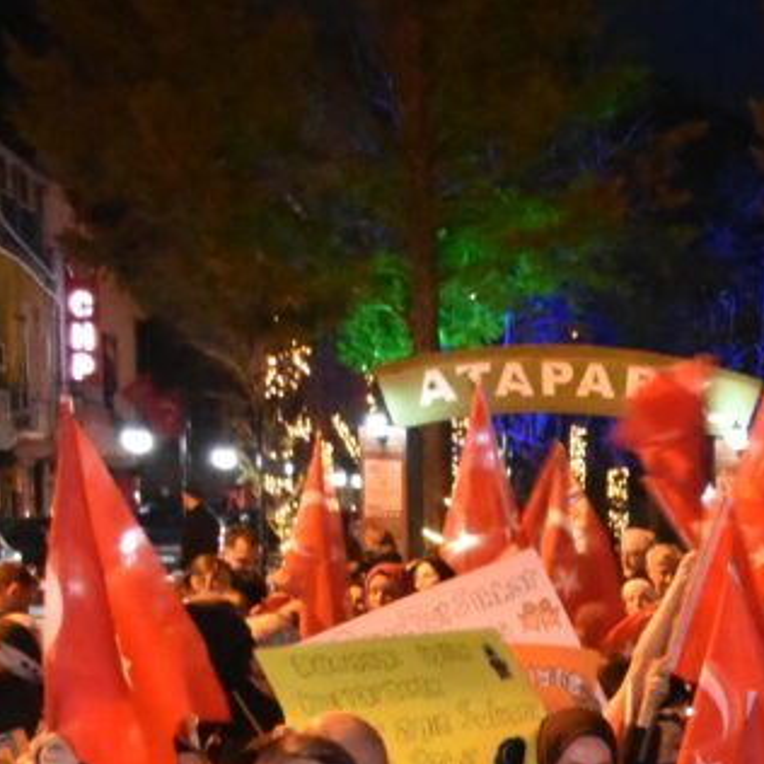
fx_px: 2322
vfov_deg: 17.7
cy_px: 949
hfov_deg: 16.5
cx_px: 1235
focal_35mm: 93
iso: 6400
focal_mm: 18
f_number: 3.5
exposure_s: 1/60
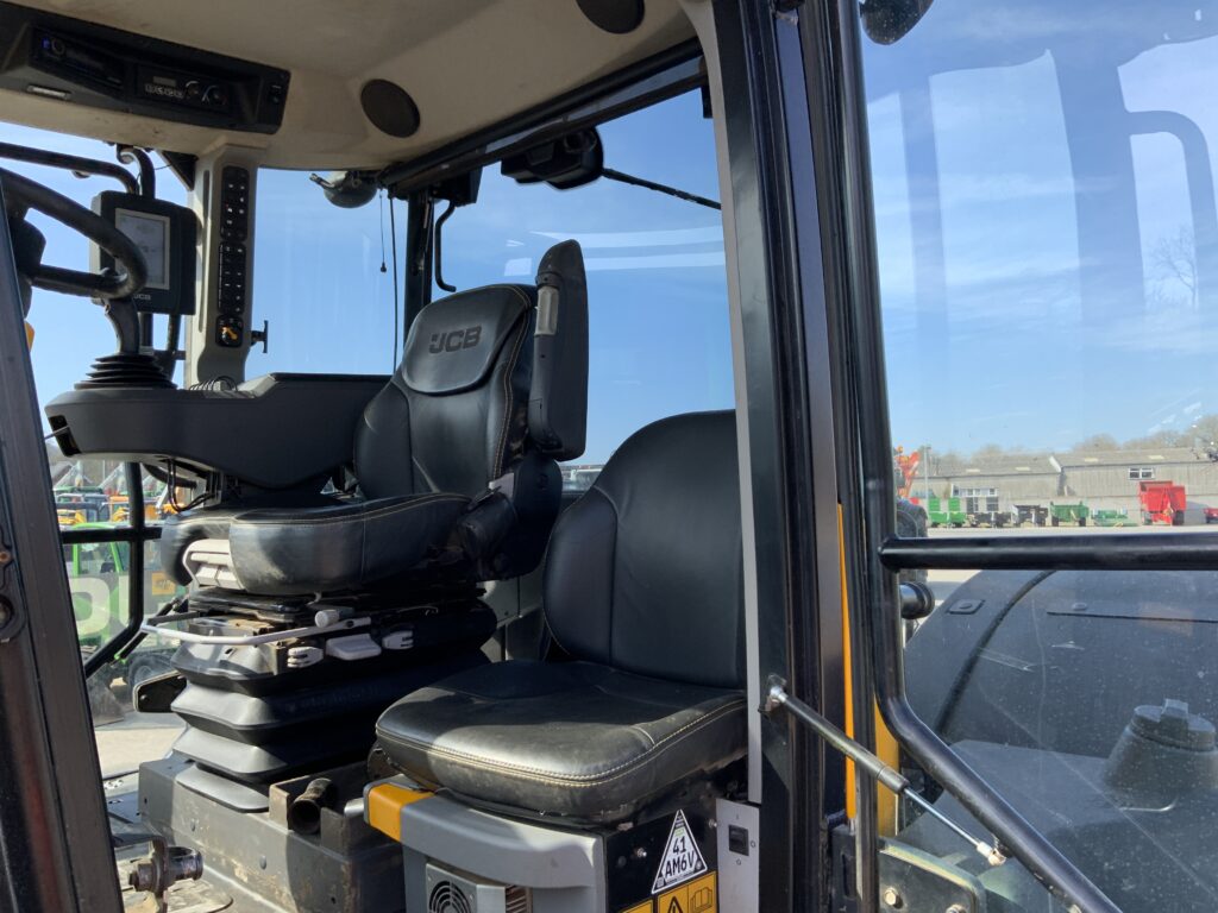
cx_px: 609
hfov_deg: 61.7
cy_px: 456
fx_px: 1020
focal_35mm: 29
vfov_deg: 48.2
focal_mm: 3
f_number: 1.8
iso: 16
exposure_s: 1/482
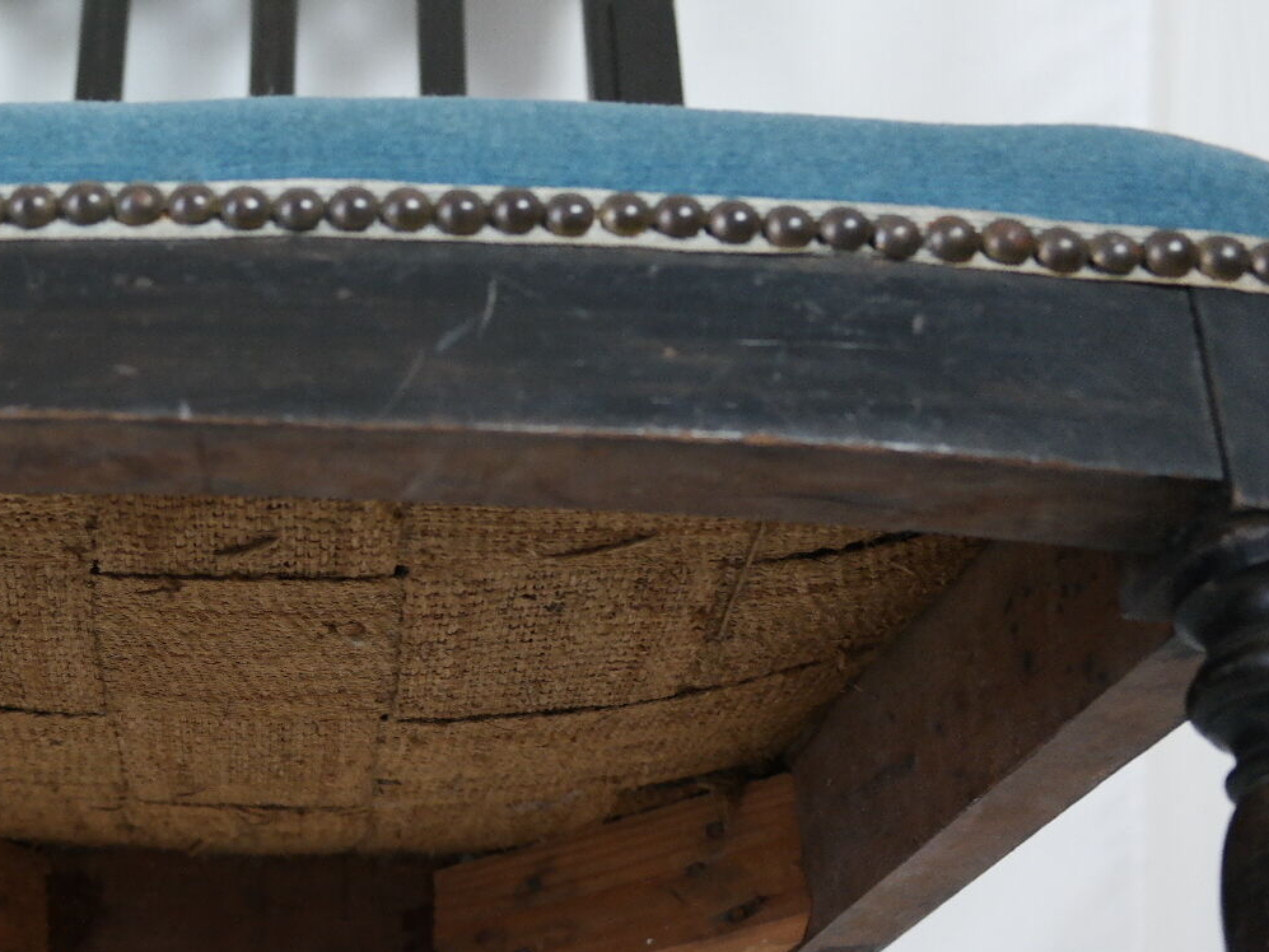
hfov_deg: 33.5
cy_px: 703
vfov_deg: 26.3
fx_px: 2017
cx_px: 188
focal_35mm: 55
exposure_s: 1/40
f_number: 3.5
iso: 800
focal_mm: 22
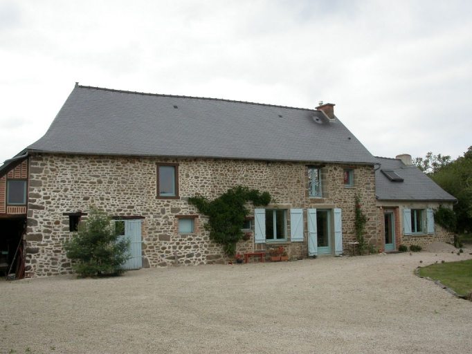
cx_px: 236
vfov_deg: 37.7
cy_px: 177
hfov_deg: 49.0
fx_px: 518
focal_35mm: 38
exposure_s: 1/207
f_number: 6.7
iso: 100
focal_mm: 7.85
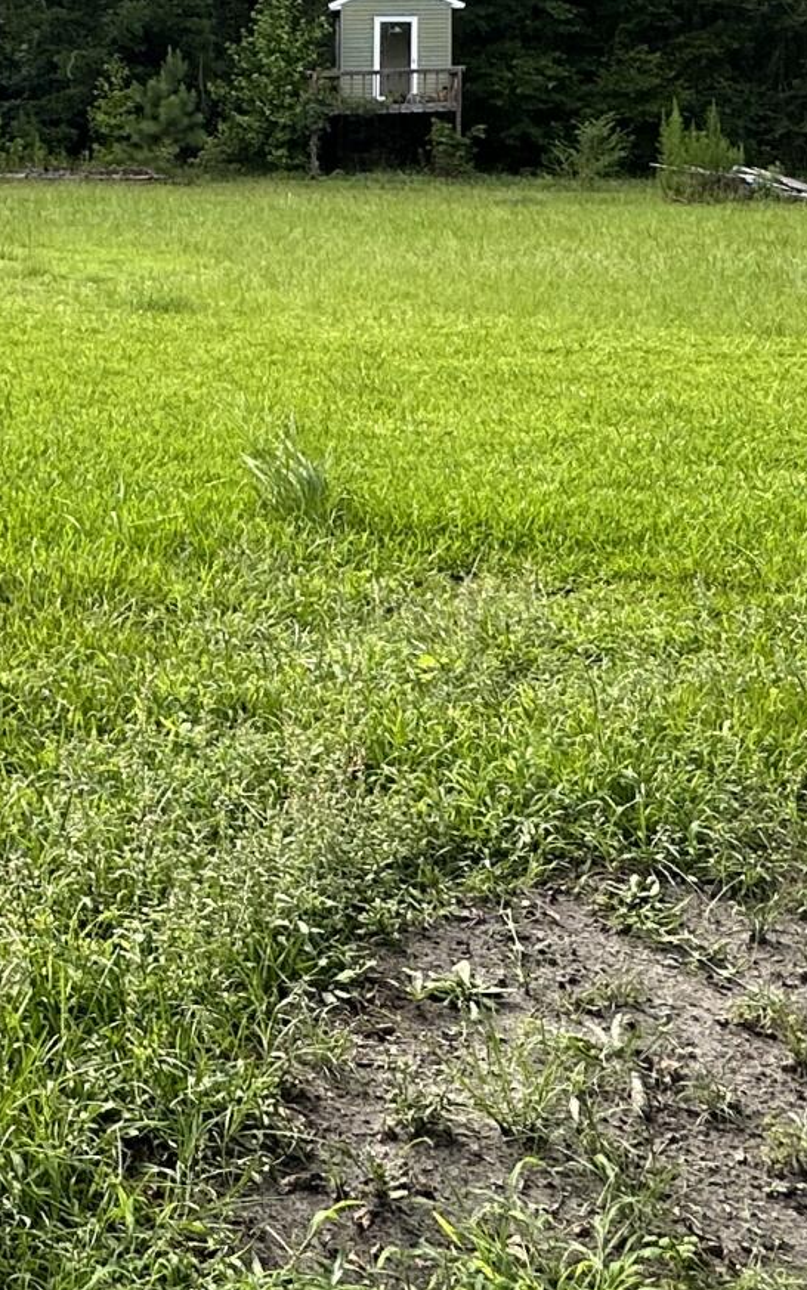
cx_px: -231
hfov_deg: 22.7
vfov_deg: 37.2
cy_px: 146
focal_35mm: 51
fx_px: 1794
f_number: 2.2
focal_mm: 2.22
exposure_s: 1/179
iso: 40
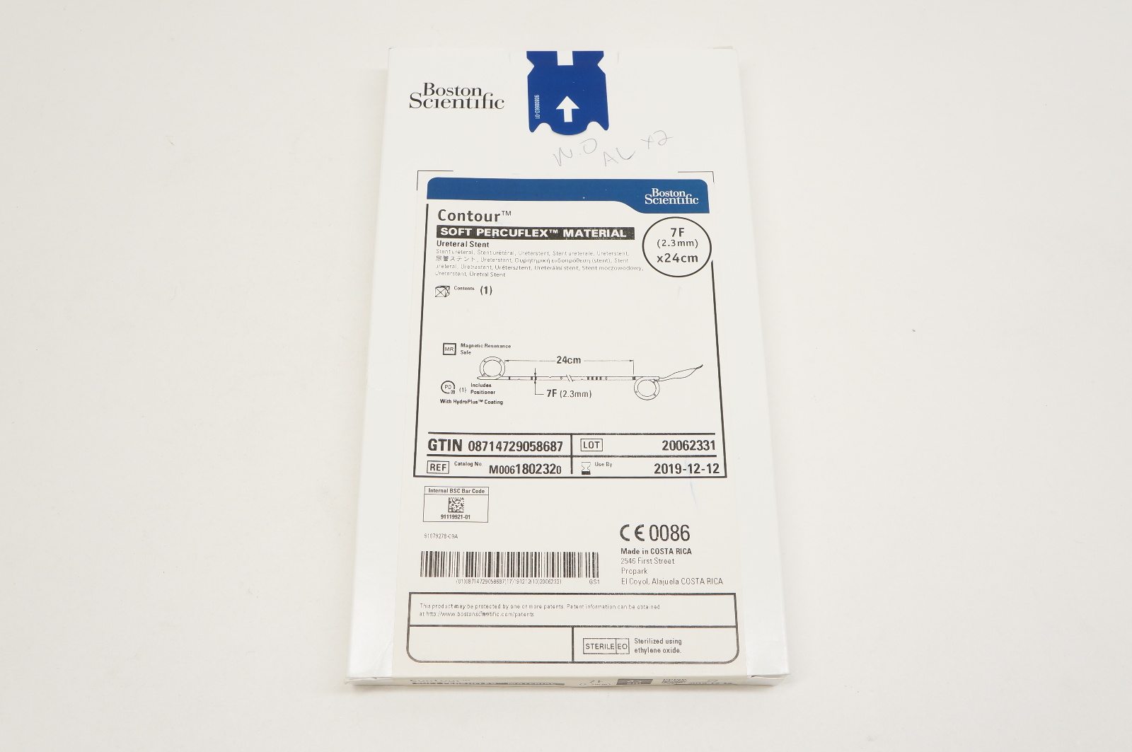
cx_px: 566
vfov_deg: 38.3
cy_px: 376
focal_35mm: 34
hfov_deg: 55.2
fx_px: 1084
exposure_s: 1/60
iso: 400
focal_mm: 23
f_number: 7.1
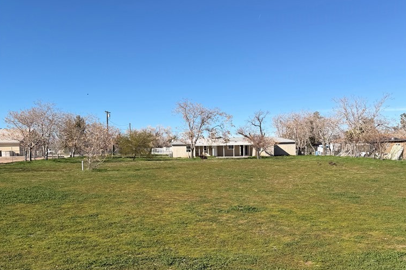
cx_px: 205
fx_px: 383
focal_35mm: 34
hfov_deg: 55.8
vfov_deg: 38.3
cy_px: 186
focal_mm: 6.76
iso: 80
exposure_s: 1/4405
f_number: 1.78
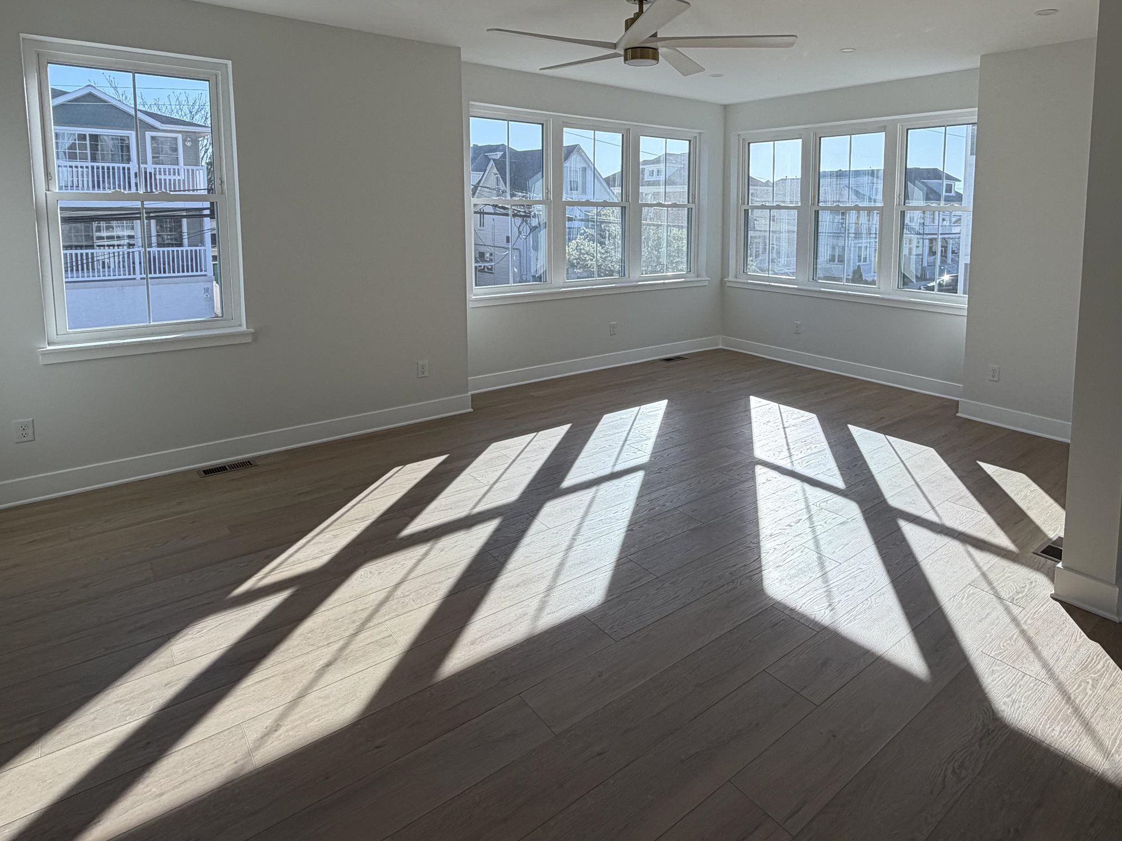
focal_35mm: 21
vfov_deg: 61.7
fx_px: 681
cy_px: 270
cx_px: 668
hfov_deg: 78.2
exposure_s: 1/502
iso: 50
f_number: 2.2
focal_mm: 2.22
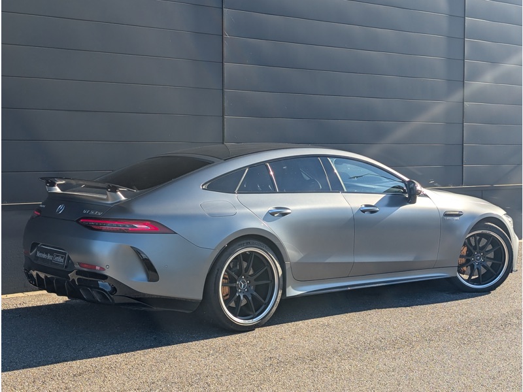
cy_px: 196
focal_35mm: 49
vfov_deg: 29.7
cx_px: 262
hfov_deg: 38.9
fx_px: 740
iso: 19
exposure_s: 1/499
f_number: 1.68
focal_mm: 6.9
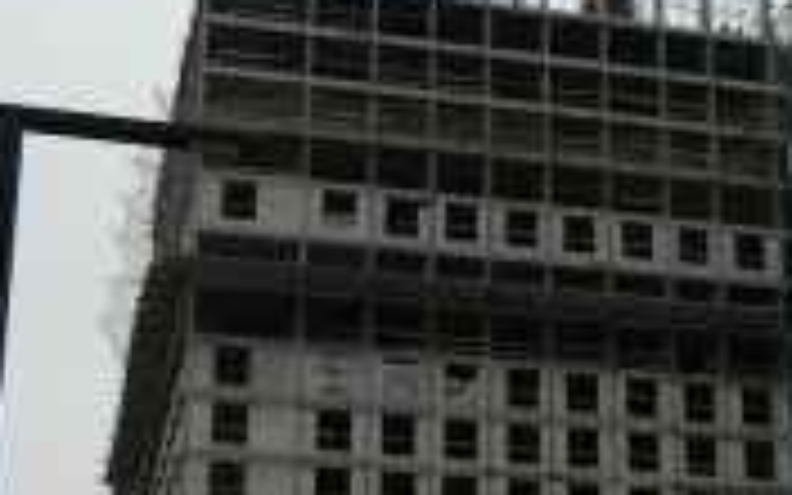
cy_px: 414
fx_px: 2029
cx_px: 670
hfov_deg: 21.7
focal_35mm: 94
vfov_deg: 13.8
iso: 80
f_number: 3.1
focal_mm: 4.5
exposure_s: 1/80
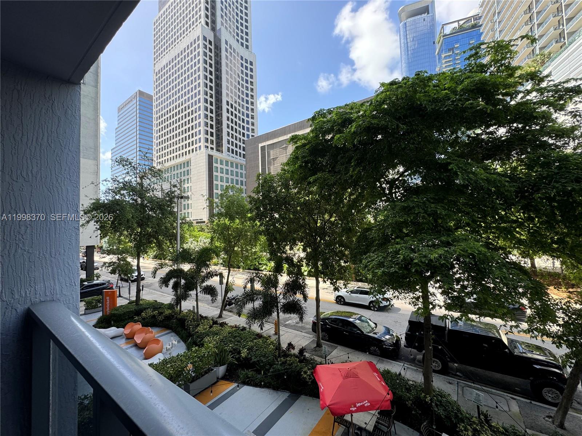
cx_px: 291
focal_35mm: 14
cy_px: 218
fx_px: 235
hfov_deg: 102.1
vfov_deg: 85.7
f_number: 2.2
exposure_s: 1/226
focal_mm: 2.22
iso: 40
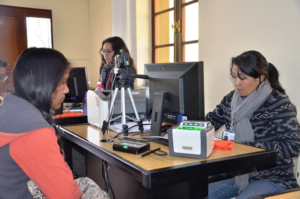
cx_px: 150
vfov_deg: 34.1
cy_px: 100
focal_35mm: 39
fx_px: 324
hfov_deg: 49.6
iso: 800
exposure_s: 1/60
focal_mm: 26
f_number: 4
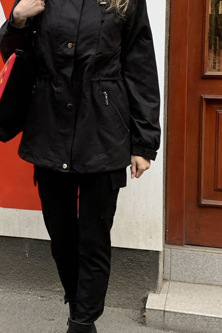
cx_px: 43
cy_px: 84
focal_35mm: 65
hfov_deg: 20.7
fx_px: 601
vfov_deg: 30.5
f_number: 1.8
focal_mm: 4.25
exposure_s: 1/50
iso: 100
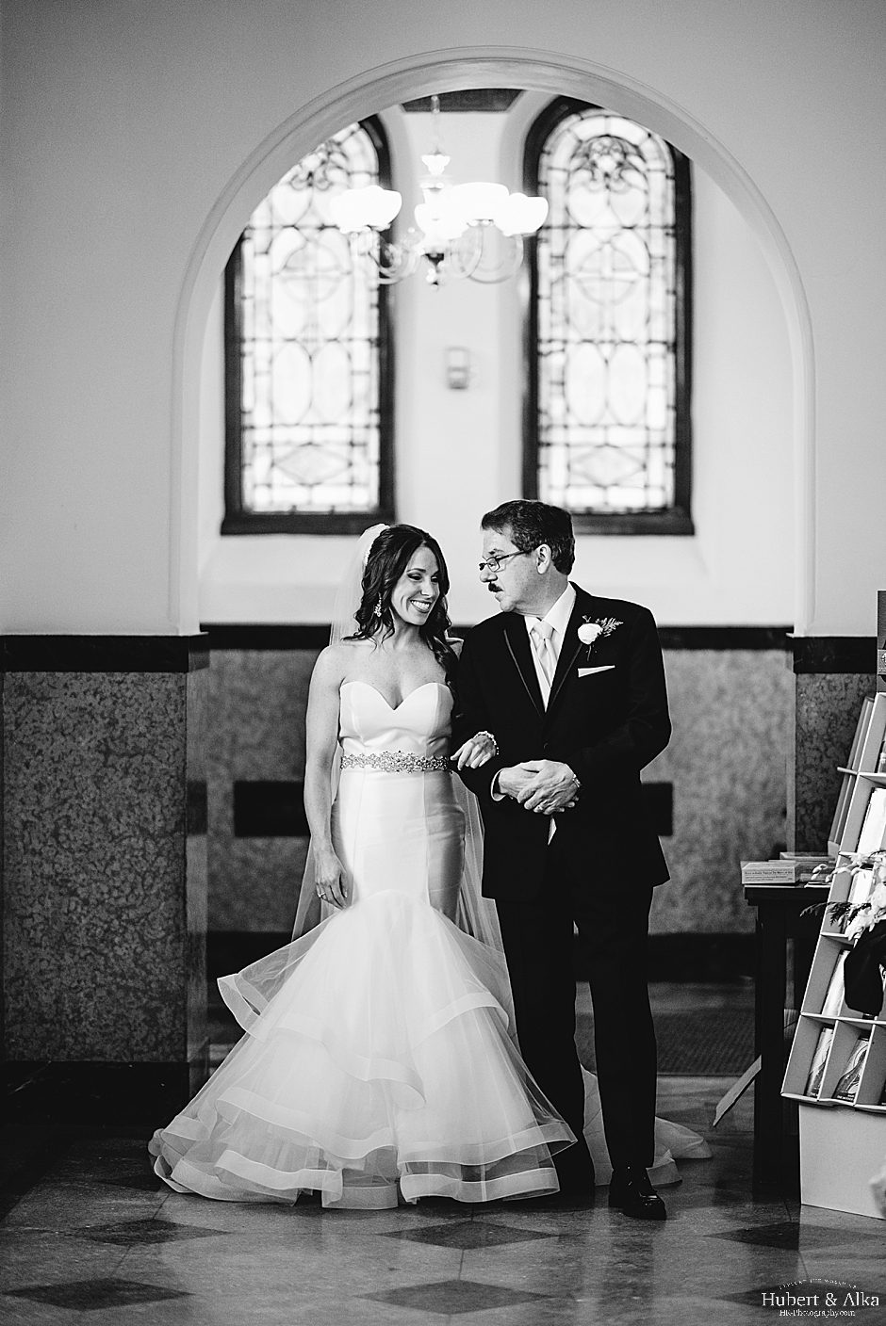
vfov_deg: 19.4
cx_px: 443
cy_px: 663
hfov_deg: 13.1
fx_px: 3872
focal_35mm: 105
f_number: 1.4
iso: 1250
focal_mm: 105
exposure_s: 1/640
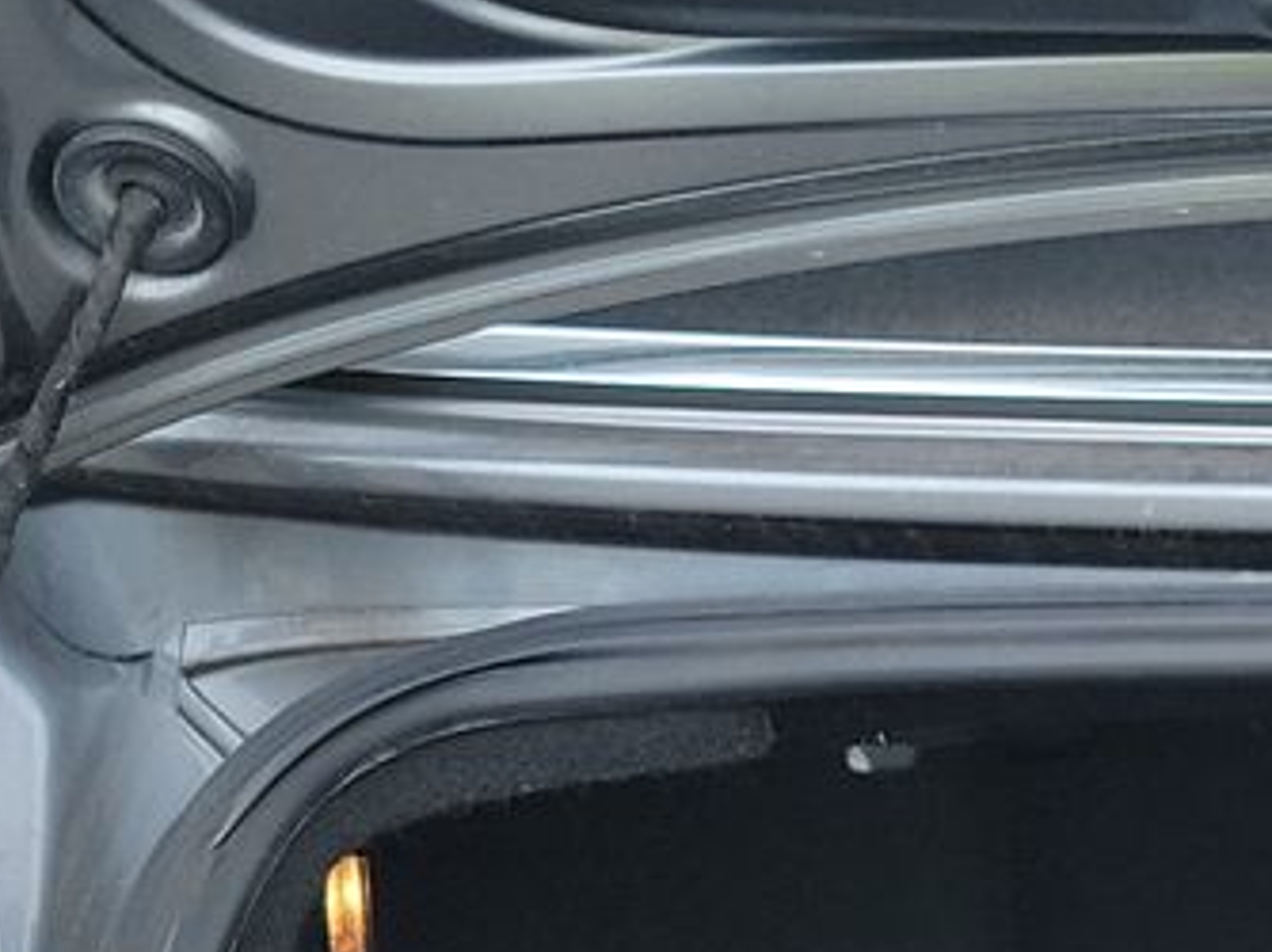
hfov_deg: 16.2
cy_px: 1580
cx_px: 1645
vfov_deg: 12.1
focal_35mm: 115
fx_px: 4223
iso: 50
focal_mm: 6.7
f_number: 1.8
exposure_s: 1/201
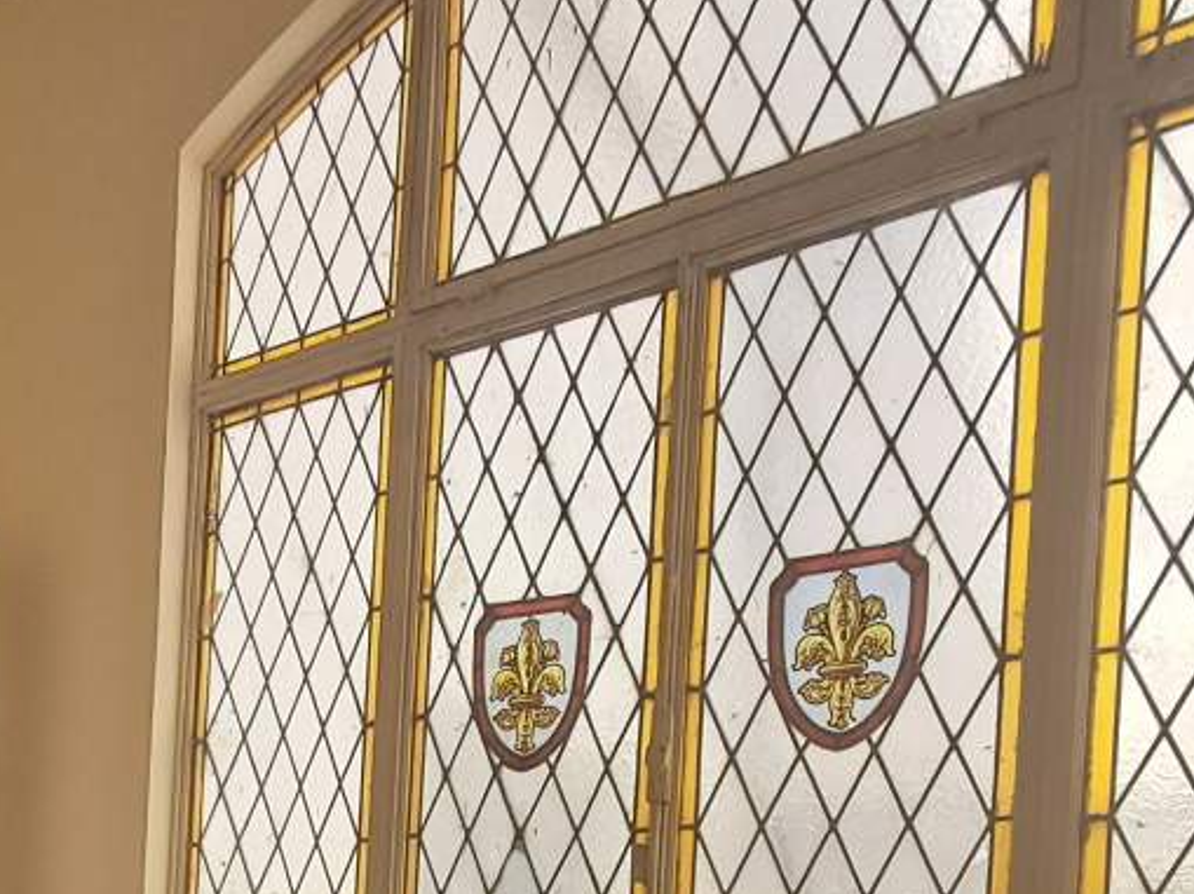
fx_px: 1310
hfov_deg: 48.8
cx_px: 497
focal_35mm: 38
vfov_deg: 32.5
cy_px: 1011
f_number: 2.2
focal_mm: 1.64
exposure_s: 1/120
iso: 80
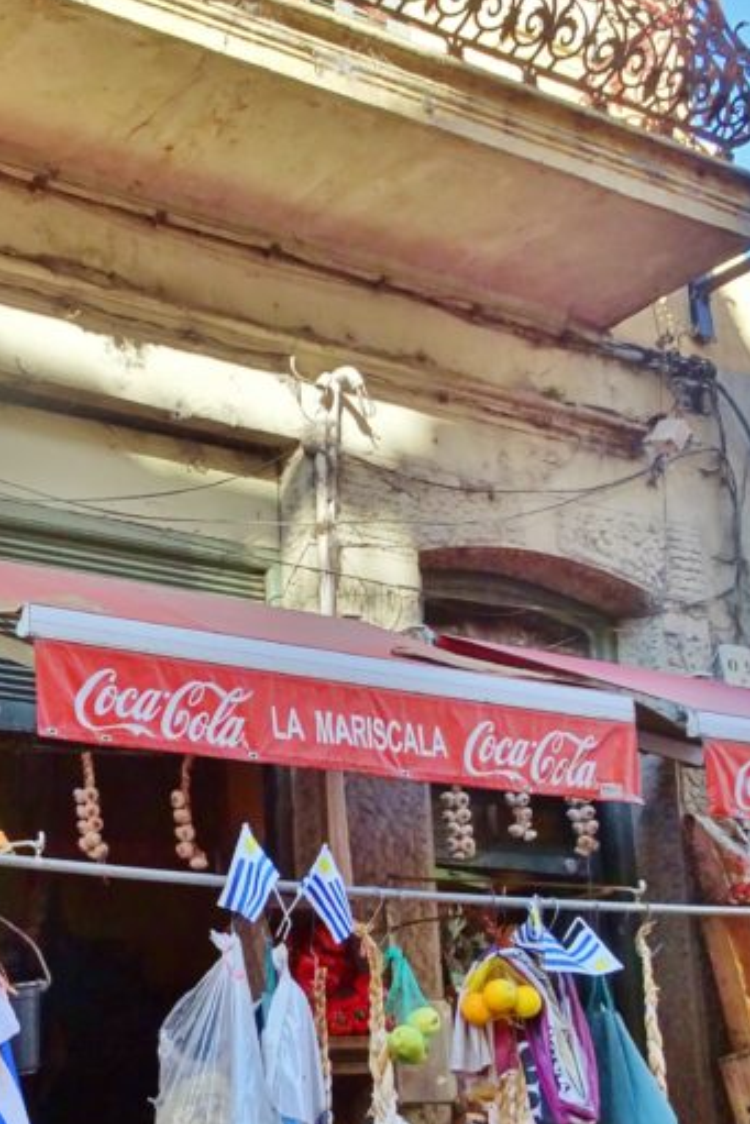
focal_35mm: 50
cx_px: 33
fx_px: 1561
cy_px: 759
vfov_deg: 39.1
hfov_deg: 25.9
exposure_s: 1/100
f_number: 3.5
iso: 80
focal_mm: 4.1
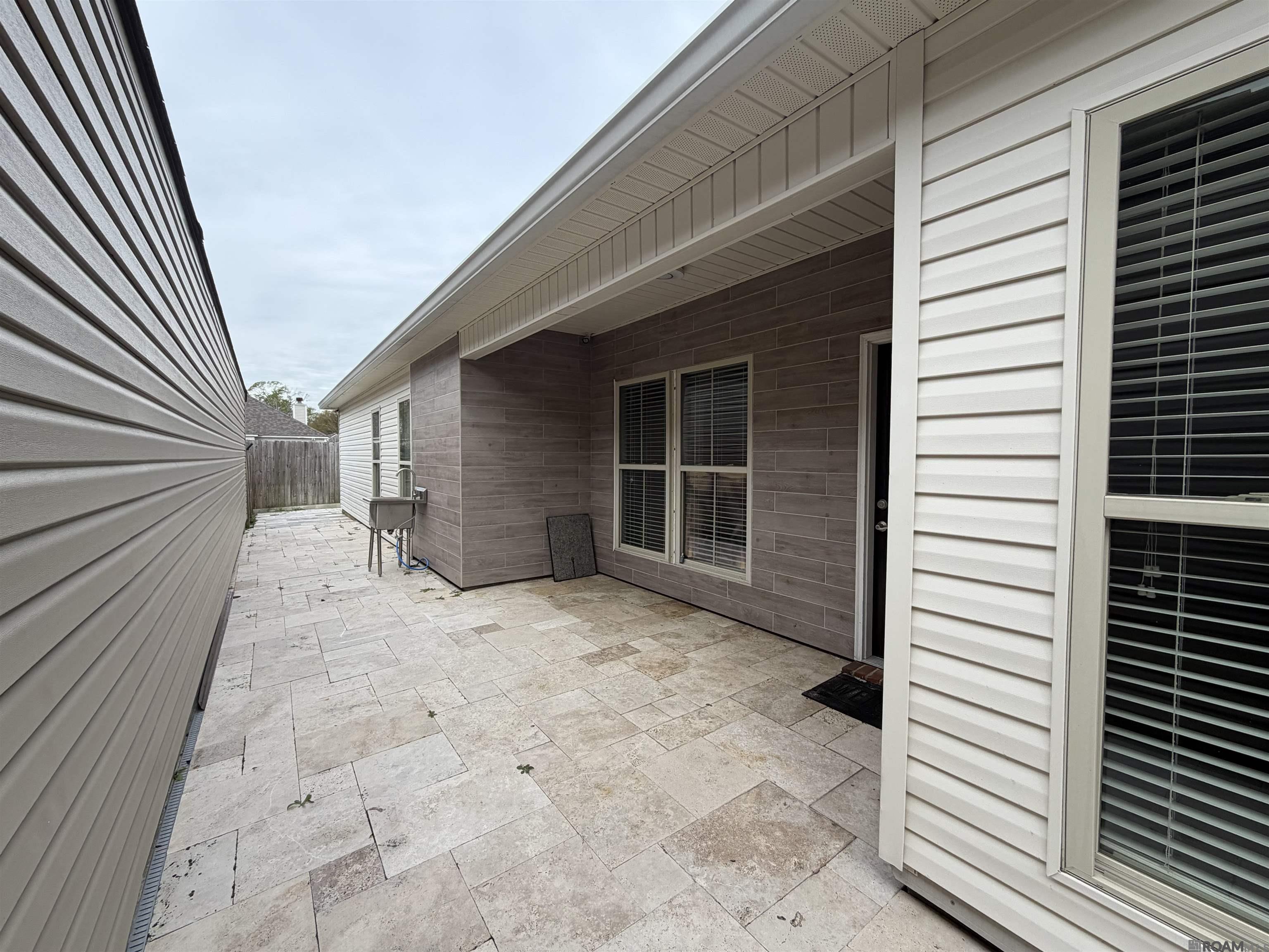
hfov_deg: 102.1
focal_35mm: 14
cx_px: 634
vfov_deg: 85.7
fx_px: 513
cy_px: 476
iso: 40
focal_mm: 2.22
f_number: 2.2
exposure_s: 1/664
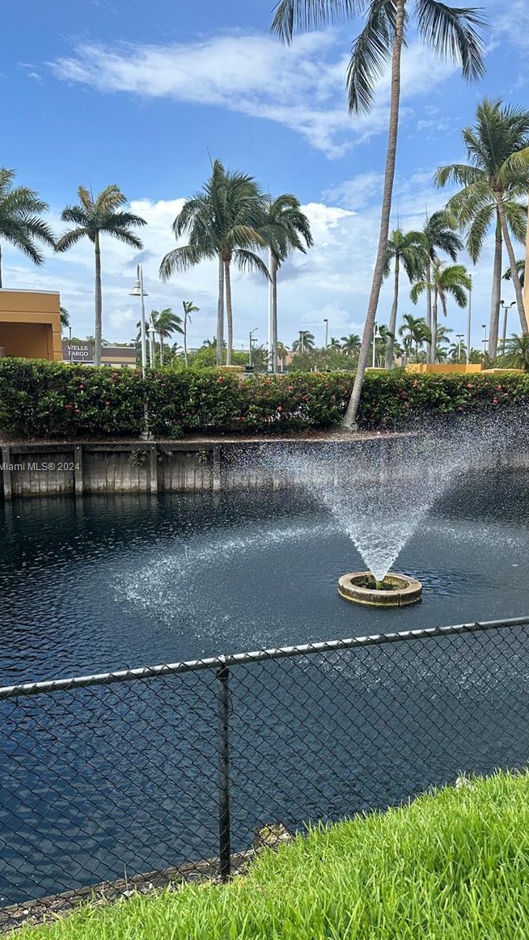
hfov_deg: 42.8
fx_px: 673
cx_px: 296
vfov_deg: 69.9
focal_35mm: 27
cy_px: 468
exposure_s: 1/2660
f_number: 1.78
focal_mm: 6.86
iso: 80
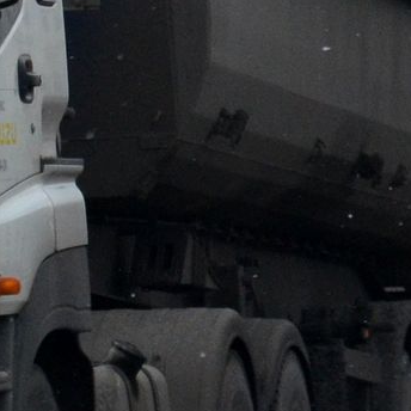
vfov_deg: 4.5
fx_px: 5172
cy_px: 102
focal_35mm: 385
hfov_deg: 4.5
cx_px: -320
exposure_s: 1/800
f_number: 5
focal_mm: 52
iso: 800
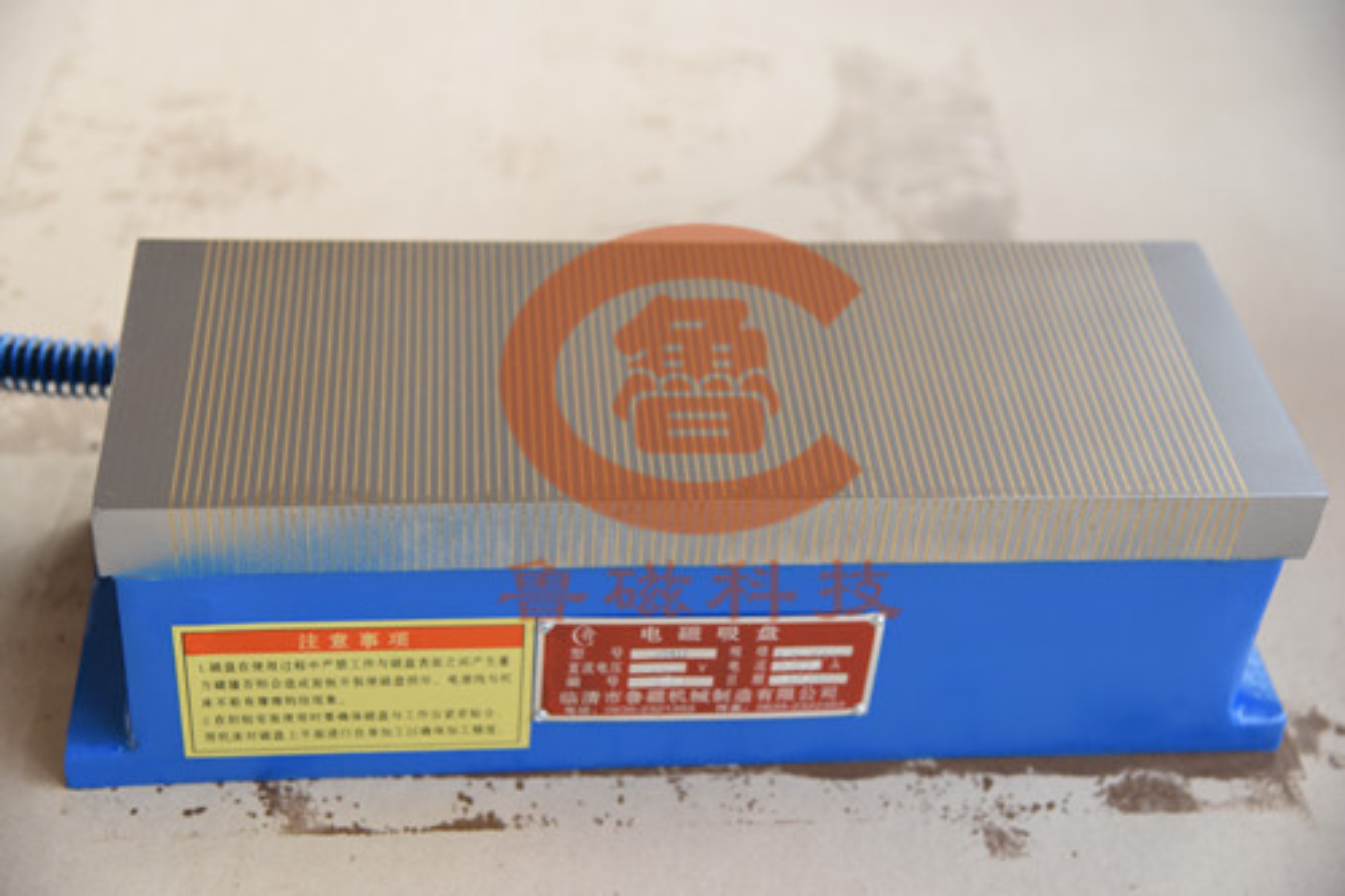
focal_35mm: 58
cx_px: 672
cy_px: 448
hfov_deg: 34.5
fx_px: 2166
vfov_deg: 23.4
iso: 800
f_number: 4
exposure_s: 1/125
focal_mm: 58
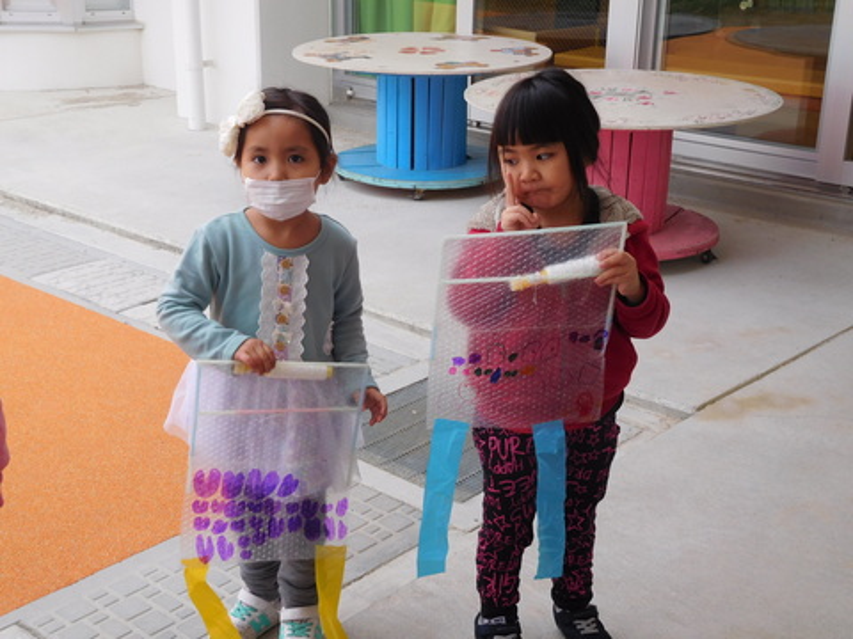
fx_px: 1232
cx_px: 426
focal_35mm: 50
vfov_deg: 29.1
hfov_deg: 38.2
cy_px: 320
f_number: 4.1
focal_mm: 8.9
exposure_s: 1/80
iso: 125
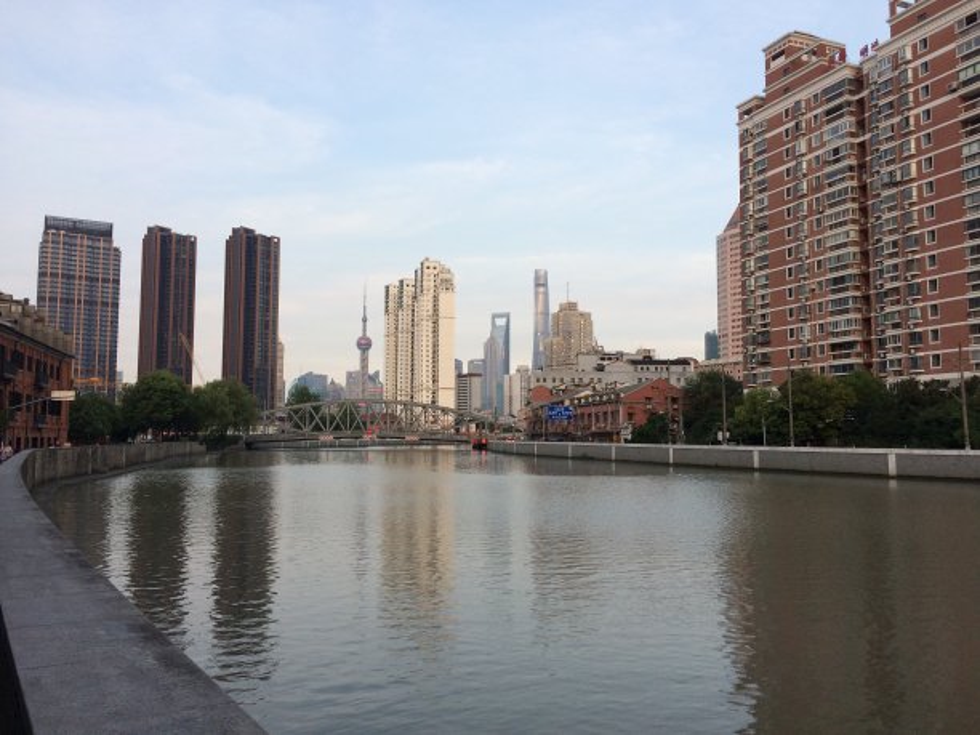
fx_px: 821
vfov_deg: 48.2
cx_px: 490
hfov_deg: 61.7
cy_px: 368
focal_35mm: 29
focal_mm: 4.15
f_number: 2.2
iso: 32
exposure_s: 1/370
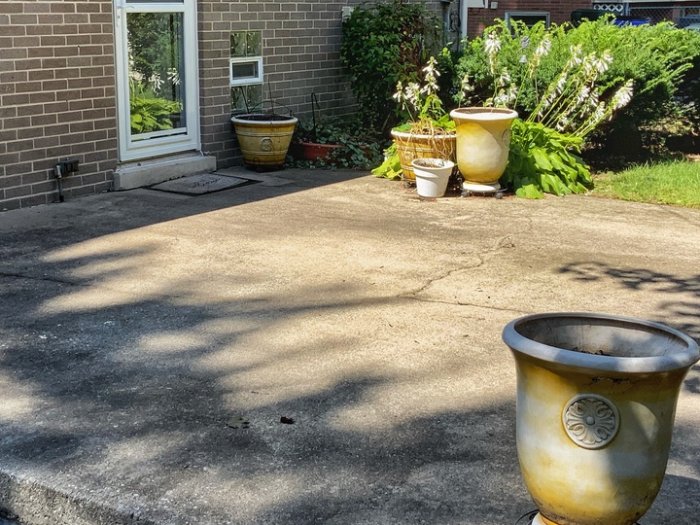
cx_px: 336
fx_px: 1173
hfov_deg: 33.2
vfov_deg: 25.2
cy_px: 214
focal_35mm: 58
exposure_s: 1/551
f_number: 1.8
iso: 16
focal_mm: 3
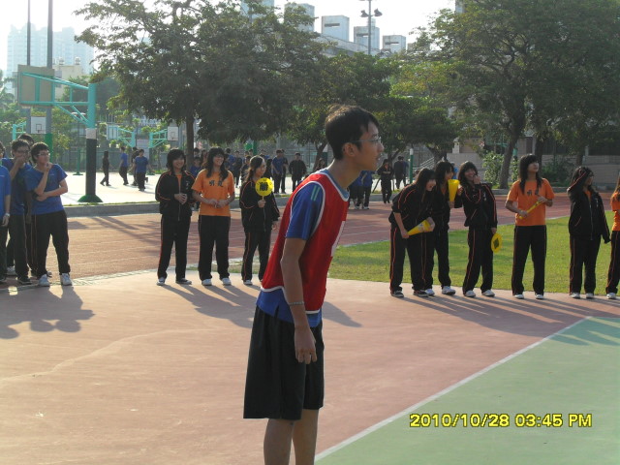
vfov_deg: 21.0
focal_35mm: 70
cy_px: 232
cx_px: 310
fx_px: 1254
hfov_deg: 27.8
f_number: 4
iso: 100
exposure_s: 1/500
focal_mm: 12.3
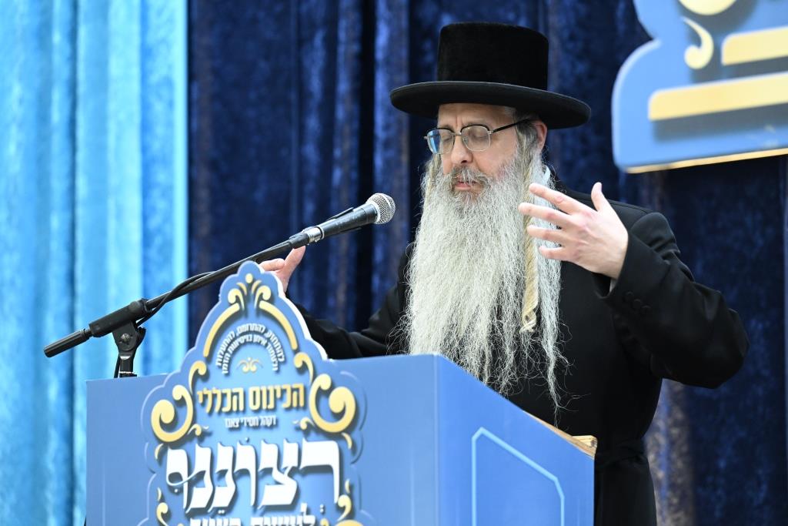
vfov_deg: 10.2
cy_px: 263
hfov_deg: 15.2
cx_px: 394
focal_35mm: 135
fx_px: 2955
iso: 5000
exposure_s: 1/200
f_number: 3.5
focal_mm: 135
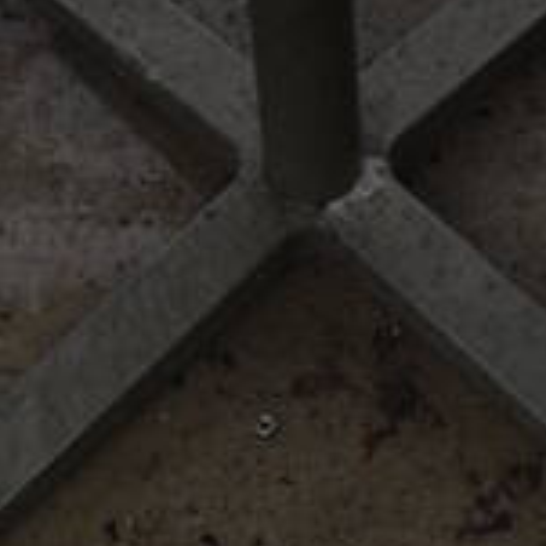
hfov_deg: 12.6
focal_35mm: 139
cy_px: -472
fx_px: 2480
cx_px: 202
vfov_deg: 11.5
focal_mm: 18
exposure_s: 1/250
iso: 100
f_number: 8
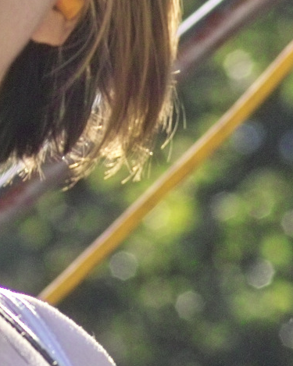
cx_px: 188
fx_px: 8815
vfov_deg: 2.4
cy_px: 517
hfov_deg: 1.9
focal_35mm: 813
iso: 200
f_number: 5.6
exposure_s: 1/350
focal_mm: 105
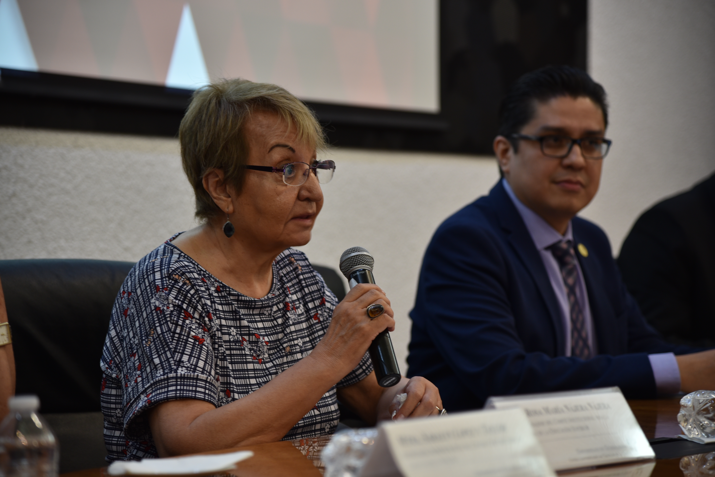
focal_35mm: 120
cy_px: 238
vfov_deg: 11.4
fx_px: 2383
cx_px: 358
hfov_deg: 17.1
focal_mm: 120
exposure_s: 1/13
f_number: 4
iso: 250
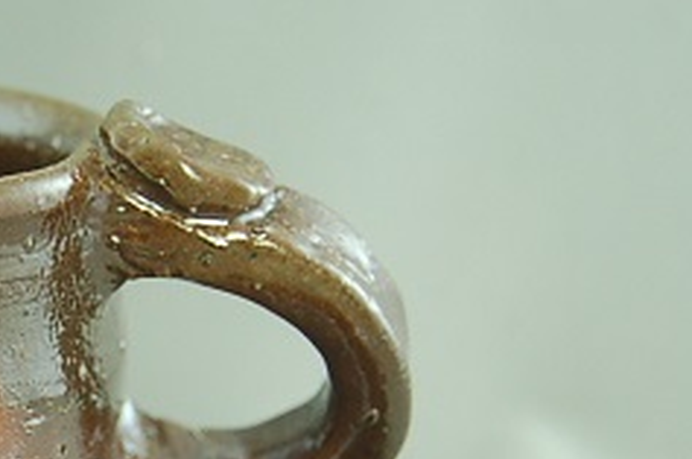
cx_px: -164
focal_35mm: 162
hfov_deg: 12.4
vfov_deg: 8.4
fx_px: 3108
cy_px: 501
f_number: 5
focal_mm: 40
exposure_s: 1/30
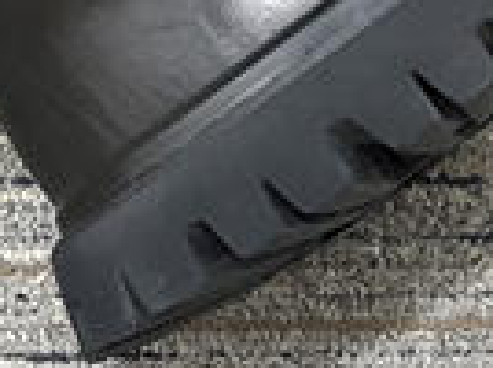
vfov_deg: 10.7
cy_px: -374
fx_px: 1791
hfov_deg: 15.5
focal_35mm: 126
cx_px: 29
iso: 500
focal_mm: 5.1
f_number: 1.6
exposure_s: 1/60
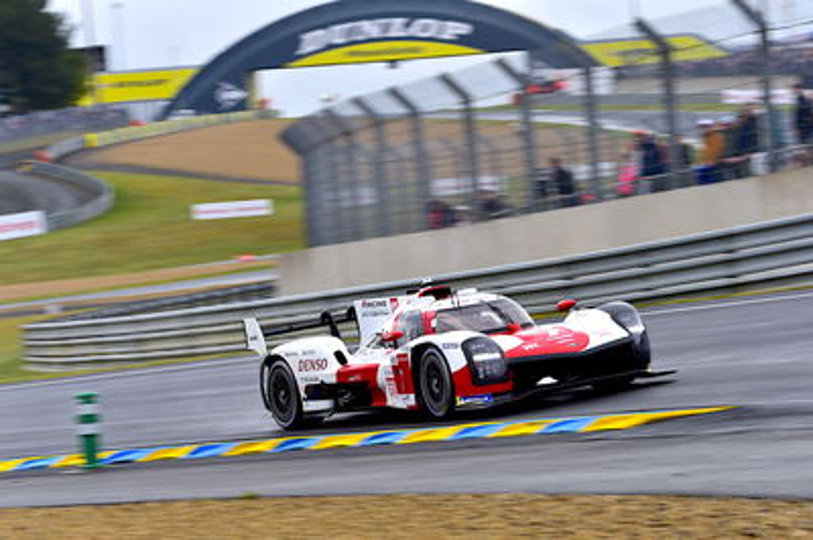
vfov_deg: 6.2
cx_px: 406
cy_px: 270
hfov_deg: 9.4
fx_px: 4964
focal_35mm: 220
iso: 100
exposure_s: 1/160
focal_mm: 220
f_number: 8
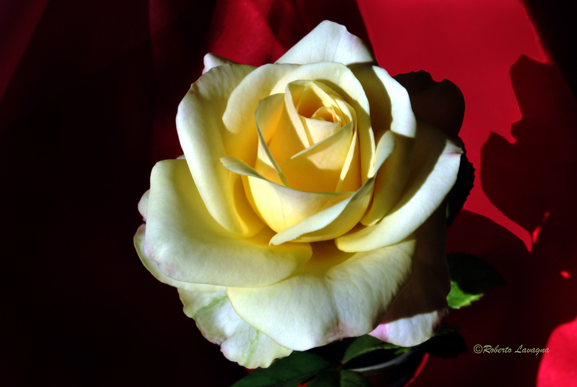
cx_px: 288
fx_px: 964
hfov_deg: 33.3
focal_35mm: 60
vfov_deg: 22.7
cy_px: 194
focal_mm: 40
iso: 100
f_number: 25
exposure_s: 1/8
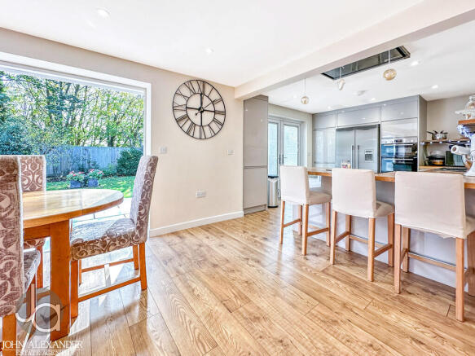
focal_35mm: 14
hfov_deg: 102.1
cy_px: 178
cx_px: 238
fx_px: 192
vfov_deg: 85.7
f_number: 2.2
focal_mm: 2.22
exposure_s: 1/100
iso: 125
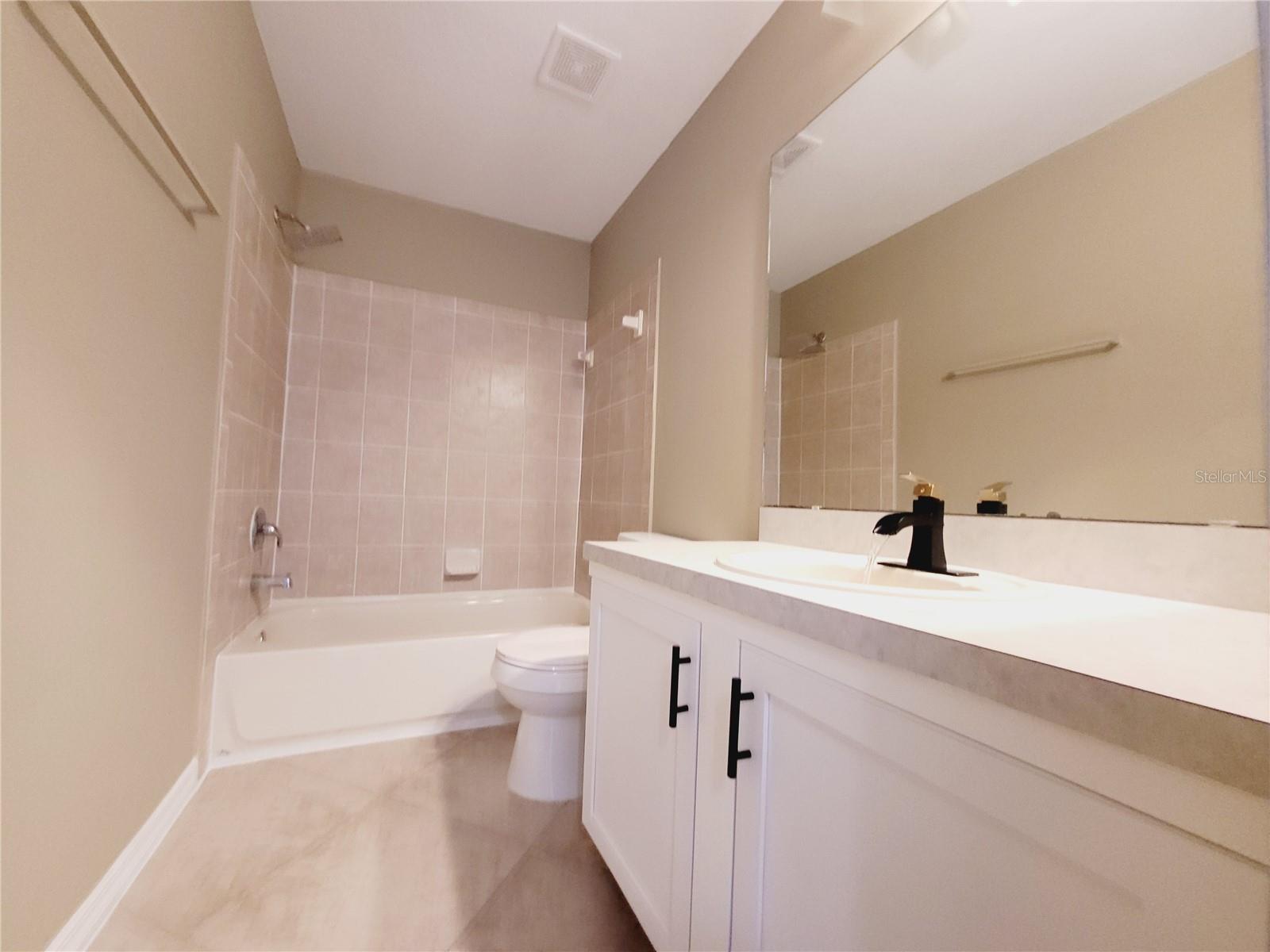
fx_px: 477
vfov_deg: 89.9
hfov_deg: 106.2
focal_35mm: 13
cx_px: 635
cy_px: 476
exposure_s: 1/30
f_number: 2.2
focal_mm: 1.74
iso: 500
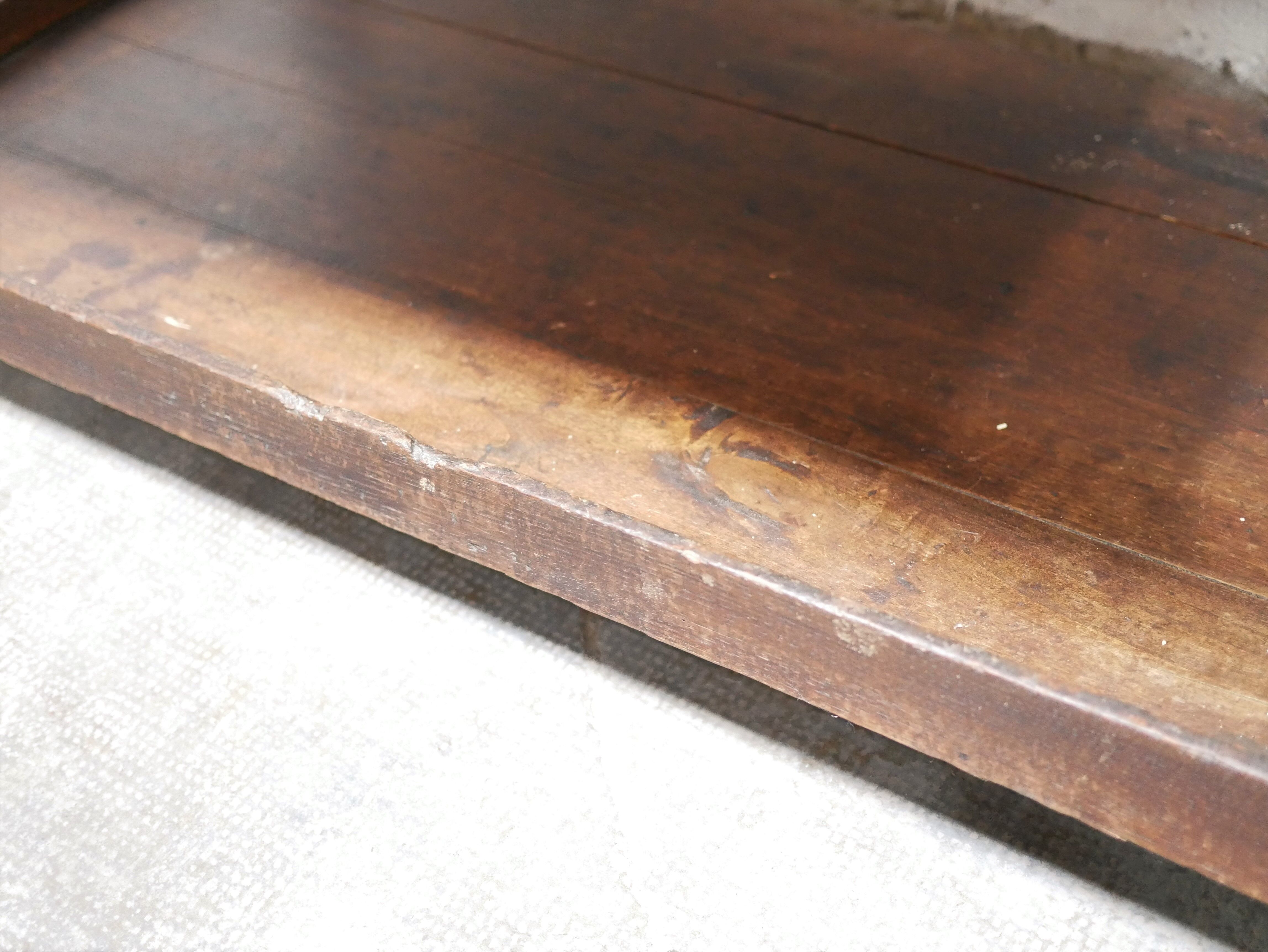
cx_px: 634
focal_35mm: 40
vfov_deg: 36.0
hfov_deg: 46.8
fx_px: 1466
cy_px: 476
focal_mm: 20
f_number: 1.7
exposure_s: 1/40
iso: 3200
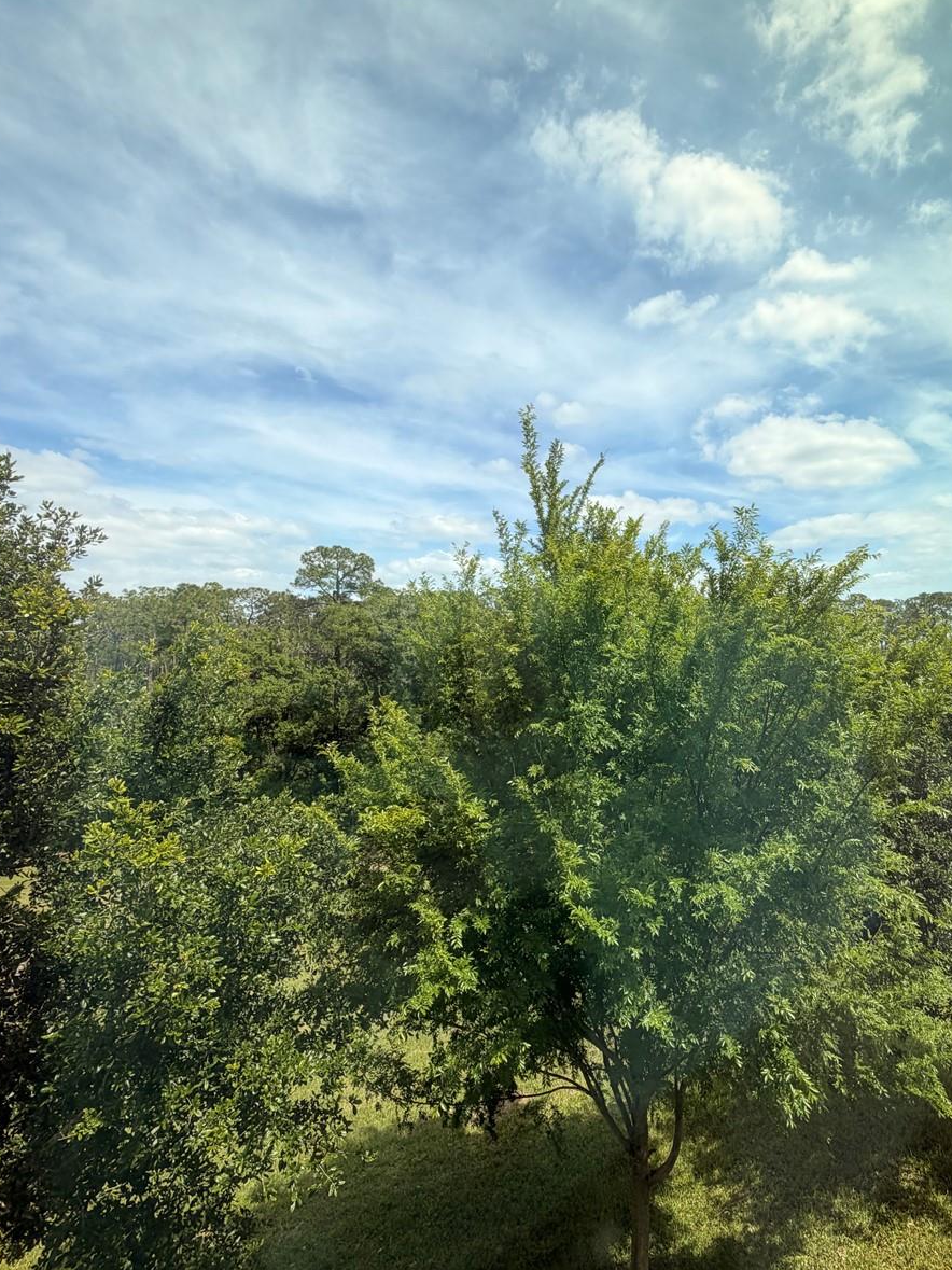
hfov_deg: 66.7
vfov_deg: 84.7
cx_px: 639
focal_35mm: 19
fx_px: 697
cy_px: 625
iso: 25
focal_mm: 2.22
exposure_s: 1/770
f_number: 2.2
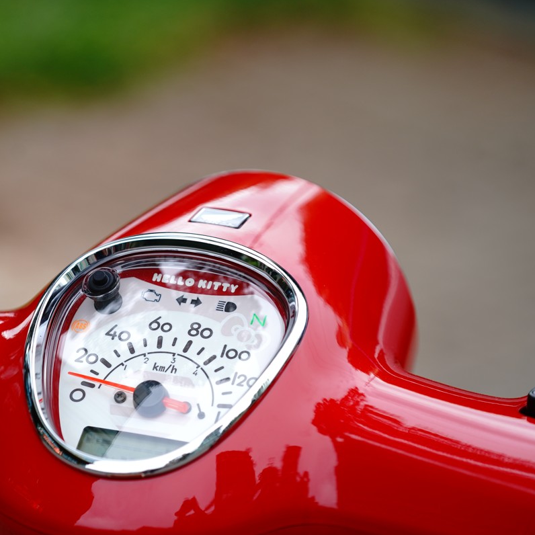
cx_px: 210
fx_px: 3025
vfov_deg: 10.1
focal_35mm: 173
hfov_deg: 10.1
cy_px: 267
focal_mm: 135
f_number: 4
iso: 500
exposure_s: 1/250
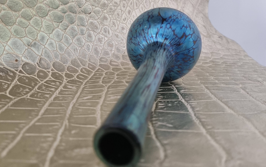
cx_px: 133
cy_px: 25
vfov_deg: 33.1
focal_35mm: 37
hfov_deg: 52.7
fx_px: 268
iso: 500
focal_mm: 5.4
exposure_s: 1/50
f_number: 1.8
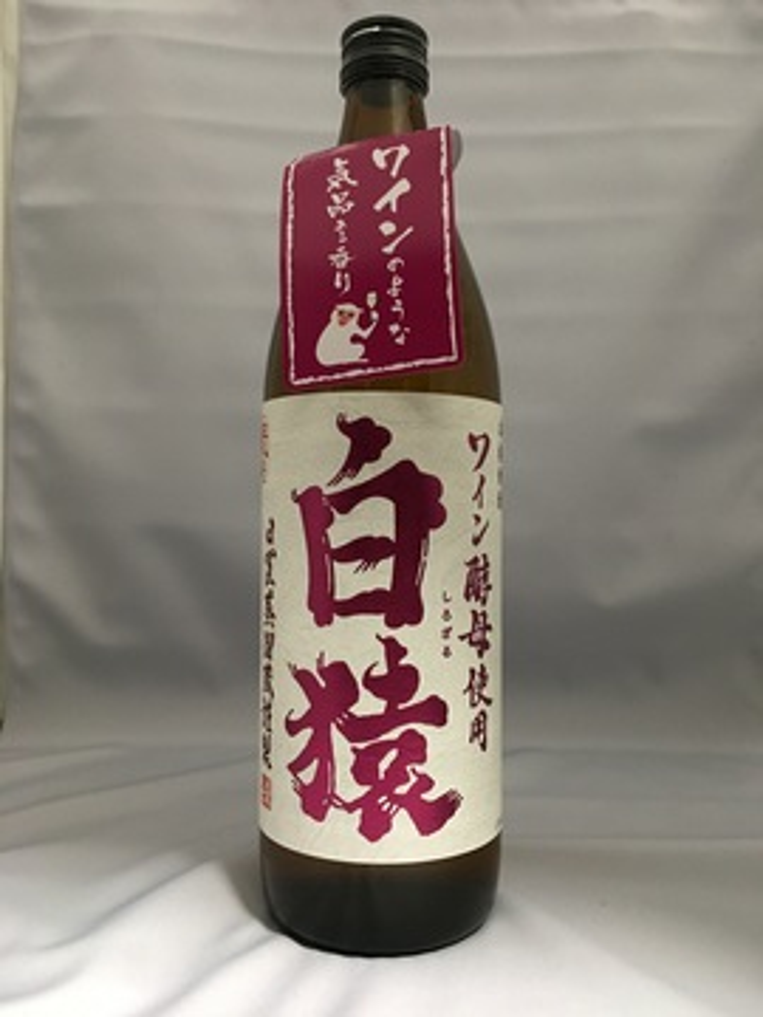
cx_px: 382
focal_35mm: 29
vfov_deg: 61.7
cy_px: 508
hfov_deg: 48.2
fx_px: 852
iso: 200
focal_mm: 4.15
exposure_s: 1/17
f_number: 2.2
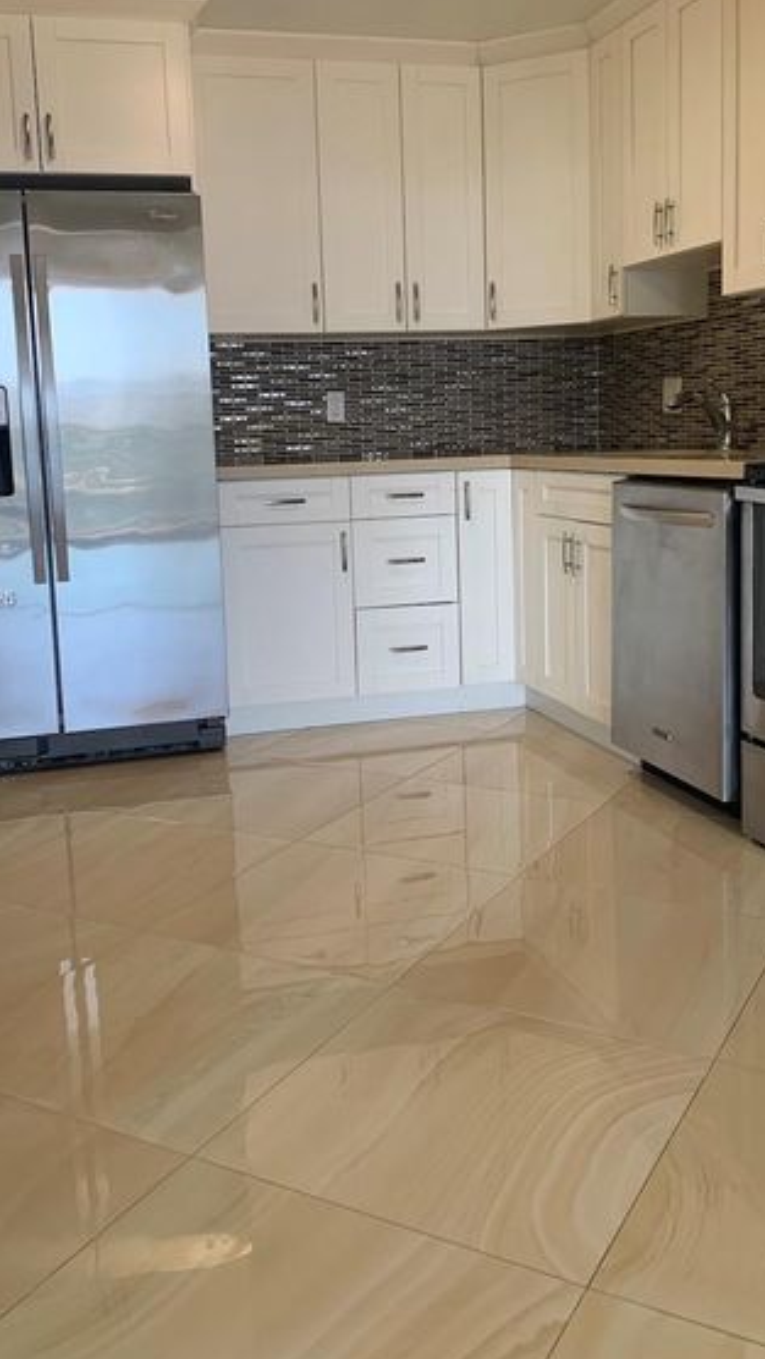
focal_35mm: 34
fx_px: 1225
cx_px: 374
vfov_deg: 57.9
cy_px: 600
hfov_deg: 34.7
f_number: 1.8
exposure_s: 1/120
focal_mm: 4.25
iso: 80
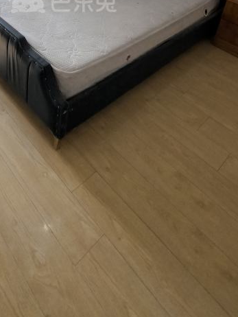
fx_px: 275
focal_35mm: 30
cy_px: -5
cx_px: 62
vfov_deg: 48.5
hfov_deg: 45.3
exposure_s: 1/100
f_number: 2.2
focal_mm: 1.95
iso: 64
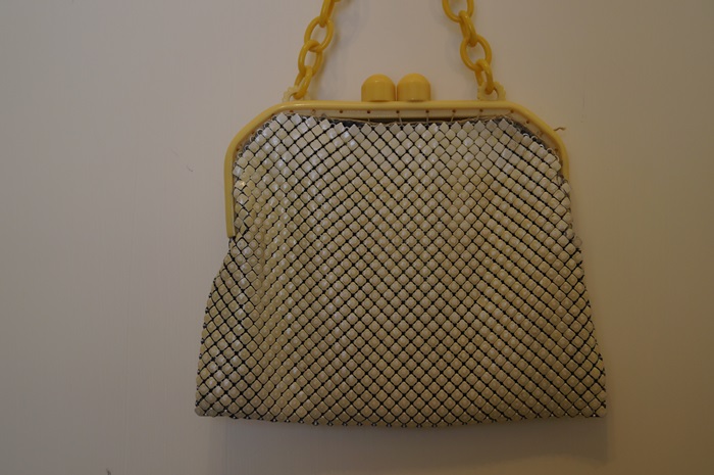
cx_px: 357
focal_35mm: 45
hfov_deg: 43.6
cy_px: 238
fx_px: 891
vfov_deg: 29.8
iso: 250
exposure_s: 1/60
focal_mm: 30
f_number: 4.5
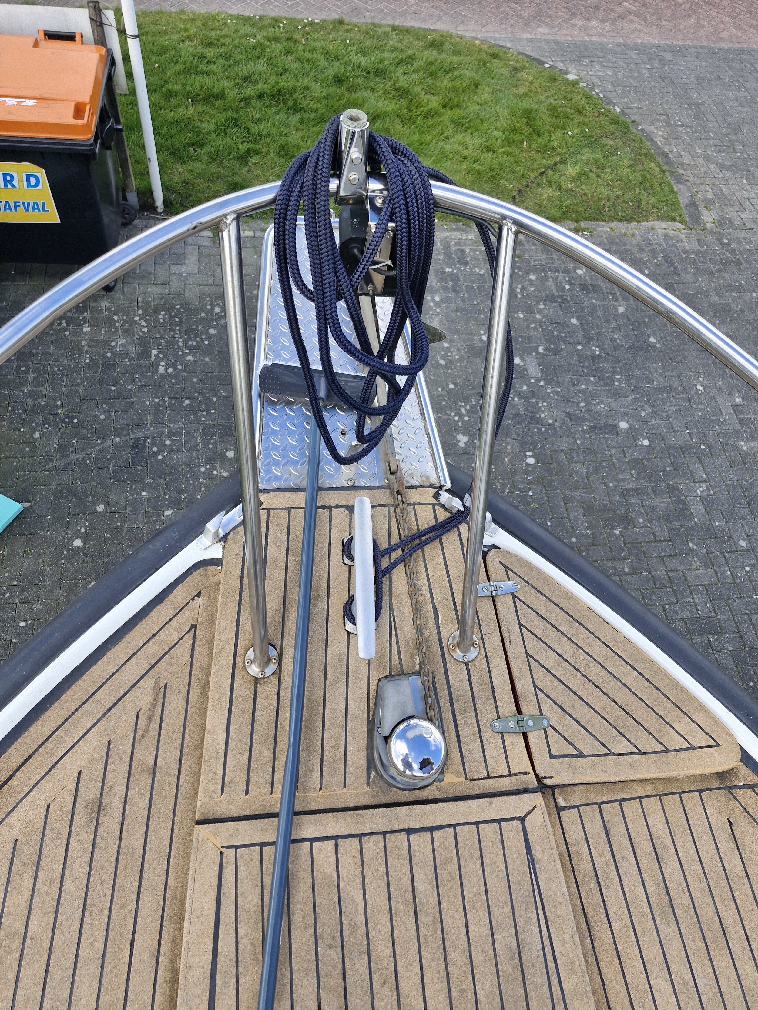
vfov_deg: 73.9
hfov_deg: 58.9
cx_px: 379
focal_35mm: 23
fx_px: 671
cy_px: 505
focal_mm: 5.54
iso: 50
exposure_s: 1/445
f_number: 1.8
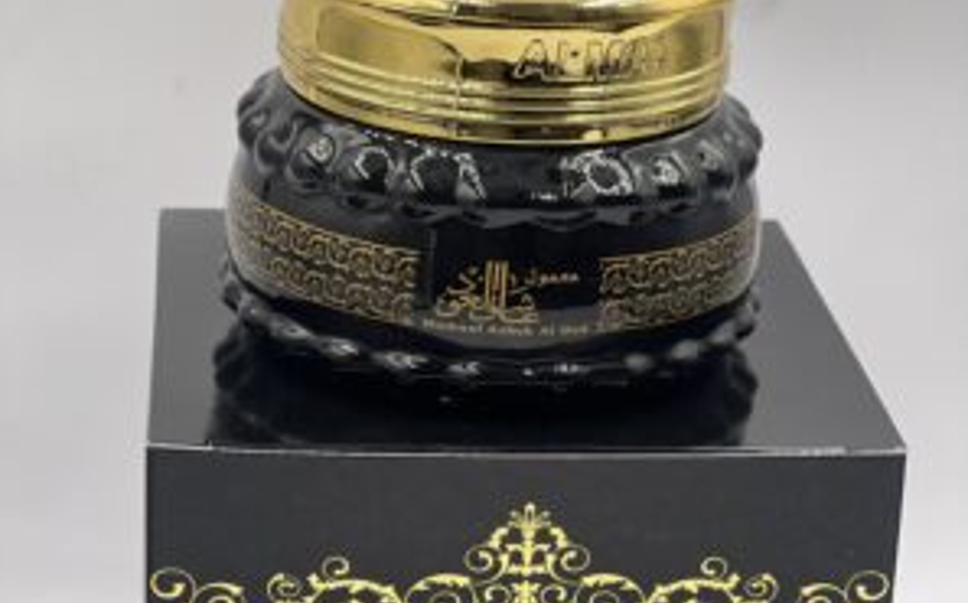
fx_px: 2899
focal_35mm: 110
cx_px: 482
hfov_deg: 19.0
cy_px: 492
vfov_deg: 11.8
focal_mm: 9
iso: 80
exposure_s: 1/121
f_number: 2.8
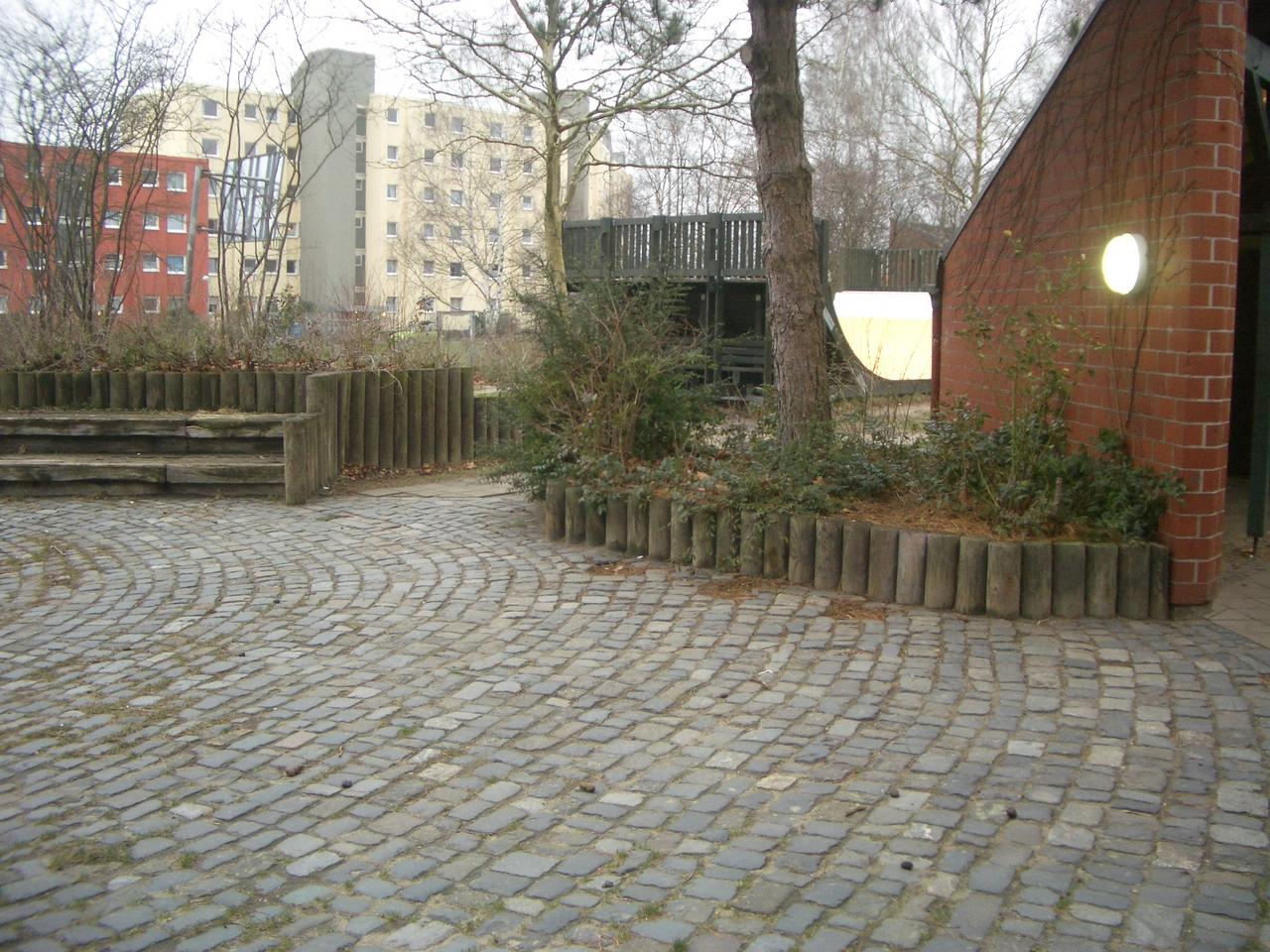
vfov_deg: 40.7
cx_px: 635
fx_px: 1284
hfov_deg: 52.6
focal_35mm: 35
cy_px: 476
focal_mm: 5.8
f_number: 2.6
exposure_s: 1/15
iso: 100
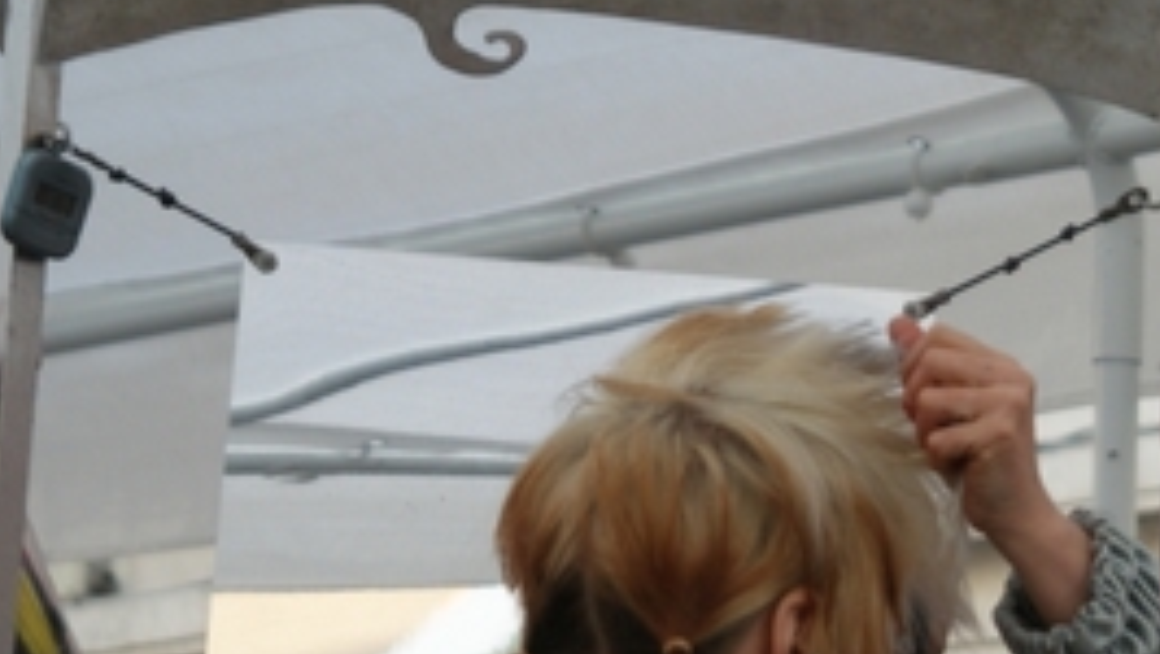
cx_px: 1182
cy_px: 554
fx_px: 8741
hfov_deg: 7.6
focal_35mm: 284
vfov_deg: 4.3
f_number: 5
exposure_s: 1/250
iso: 320
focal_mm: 80
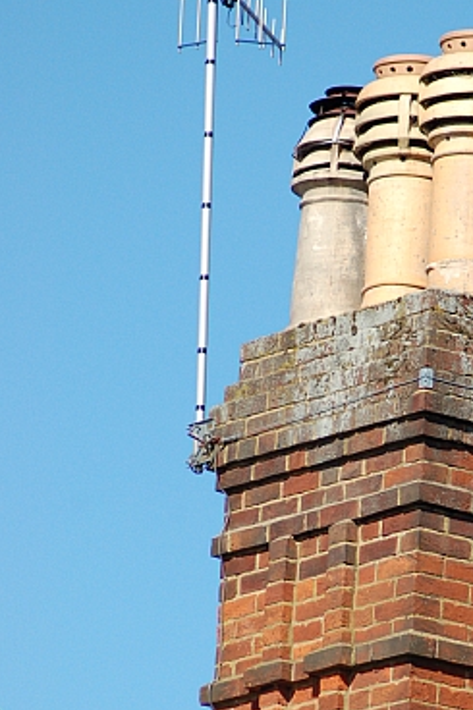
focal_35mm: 466
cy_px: 442
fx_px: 9192
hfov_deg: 2.9
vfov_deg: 4.4
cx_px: 375
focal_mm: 190
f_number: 5
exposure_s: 1/1600
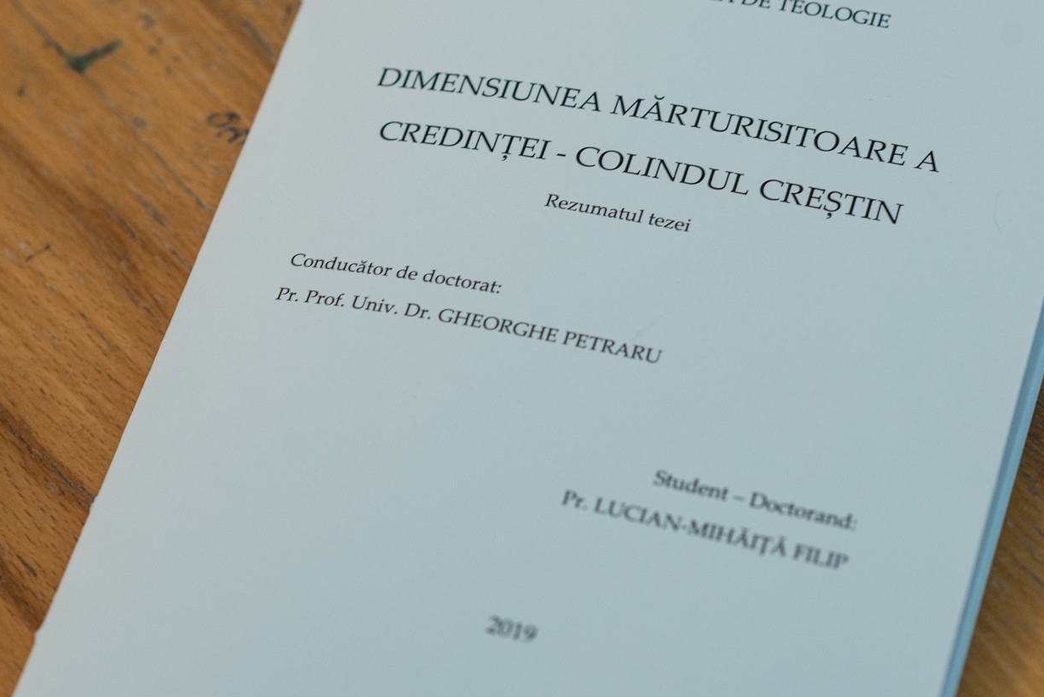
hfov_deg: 15.5
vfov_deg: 10.4
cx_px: 597
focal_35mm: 132
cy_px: 216
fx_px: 3830
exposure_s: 1/60
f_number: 4.5
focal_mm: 85
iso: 800
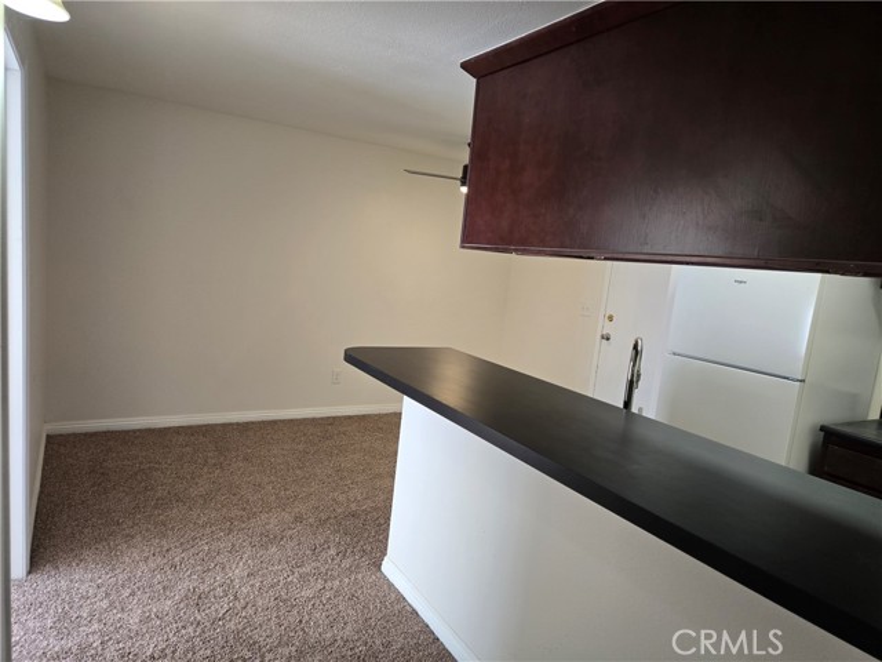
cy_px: 331
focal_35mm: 23
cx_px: 441
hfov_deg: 73.9
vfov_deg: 58.9
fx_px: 586
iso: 125
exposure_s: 1/120
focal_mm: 5.4
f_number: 1.8
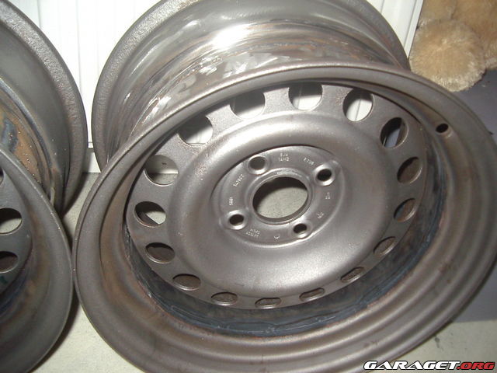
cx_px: 248
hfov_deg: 49.0
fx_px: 546
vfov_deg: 37.7
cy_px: 186
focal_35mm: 38
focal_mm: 5.8
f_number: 2.6
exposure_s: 1/60
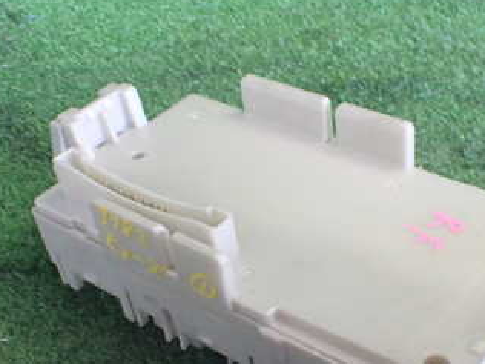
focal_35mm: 57
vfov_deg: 25.5
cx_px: 298
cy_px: 250
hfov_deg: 33.6
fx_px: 799
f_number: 2.3
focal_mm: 5.4
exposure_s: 1/125
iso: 640
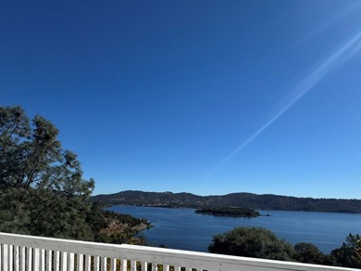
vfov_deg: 54.9
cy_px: 215
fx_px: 240
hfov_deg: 74.0
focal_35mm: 23
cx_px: 183
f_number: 2.2
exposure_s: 1/2985
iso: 50
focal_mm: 2.22
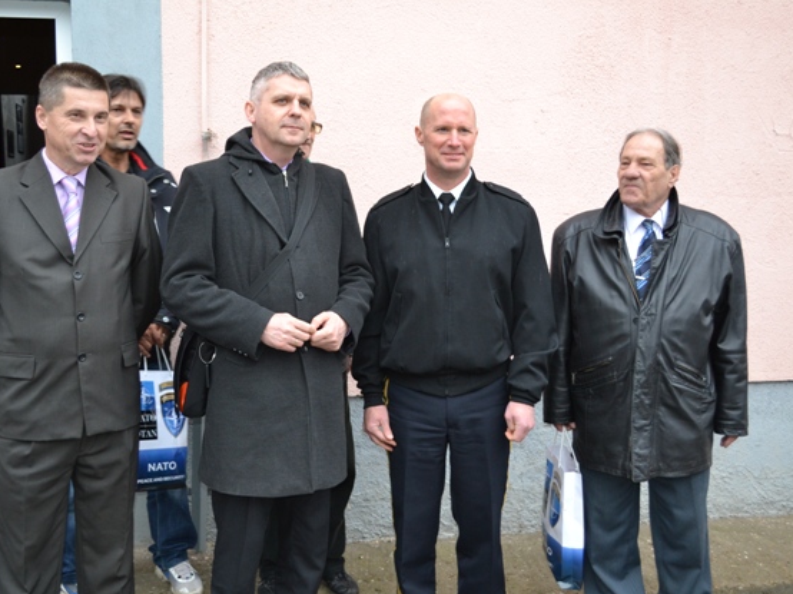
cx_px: 352
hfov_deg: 46.7
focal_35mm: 40
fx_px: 916
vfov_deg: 35.9
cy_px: 294
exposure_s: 1/60
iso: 640
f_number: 4
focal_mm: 24
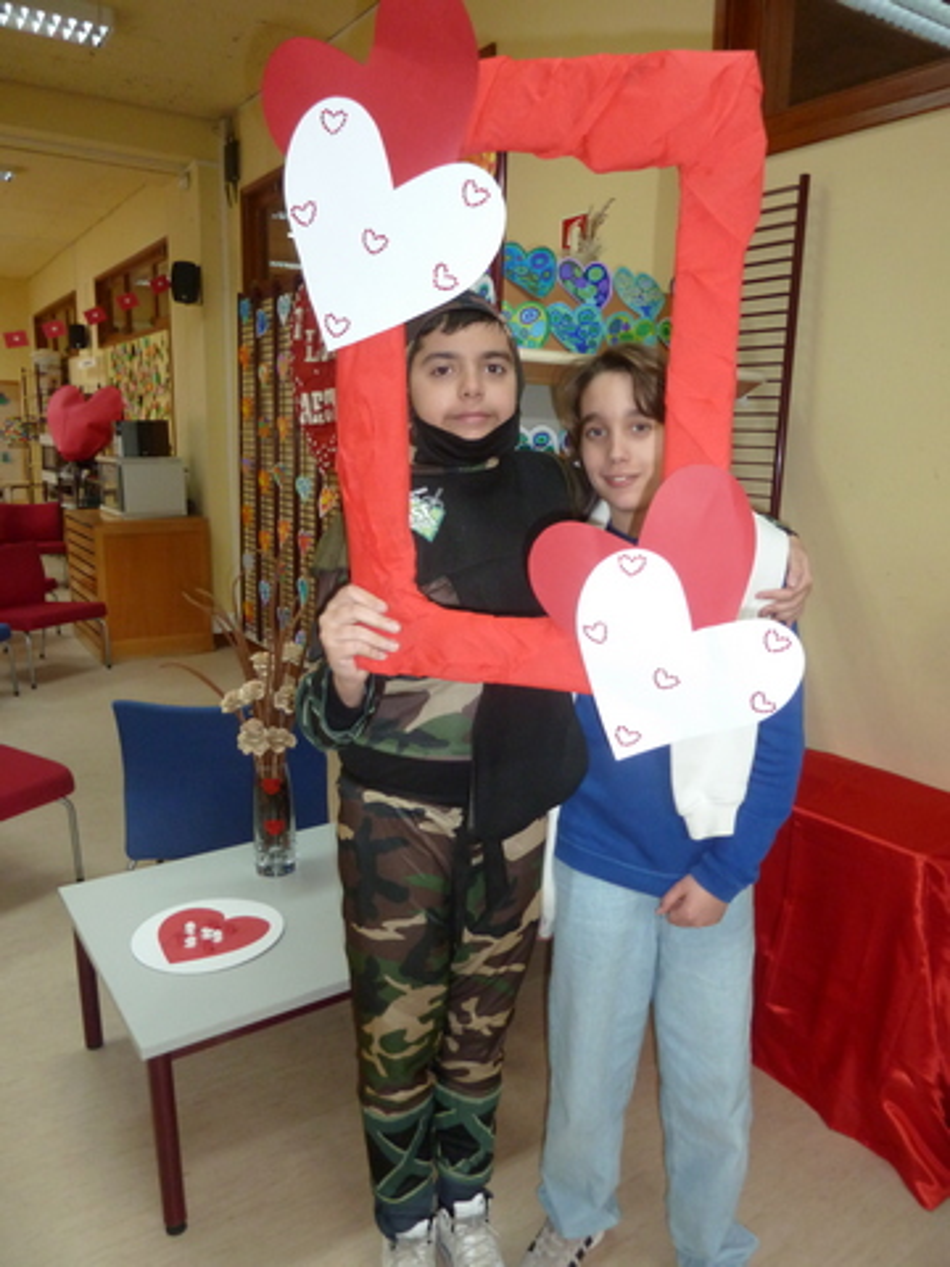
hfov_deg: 54.9
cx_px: 475
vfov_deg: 69.4
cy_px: 634
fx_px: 915
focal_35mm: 25
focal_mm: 4.1
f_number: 3.3
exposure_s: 1/30
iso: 250
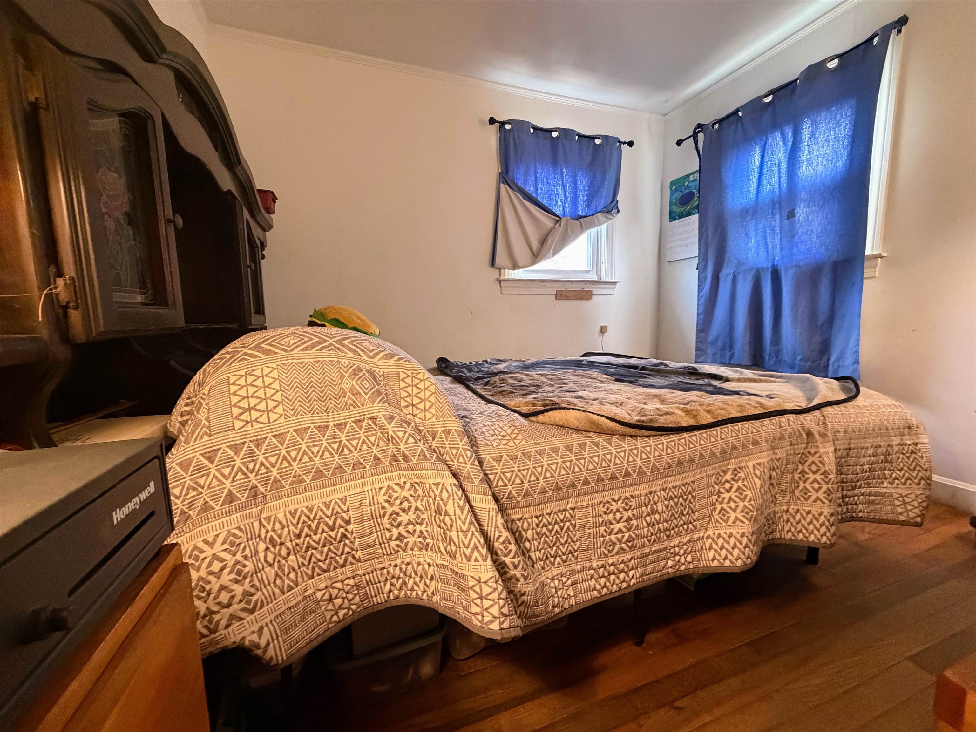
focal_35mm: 14
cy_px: 366
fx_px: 395
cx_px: 488
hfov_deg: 102.1
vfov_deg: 85.7
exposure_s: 1/60
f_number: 2.2
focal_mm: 2.22
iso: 640
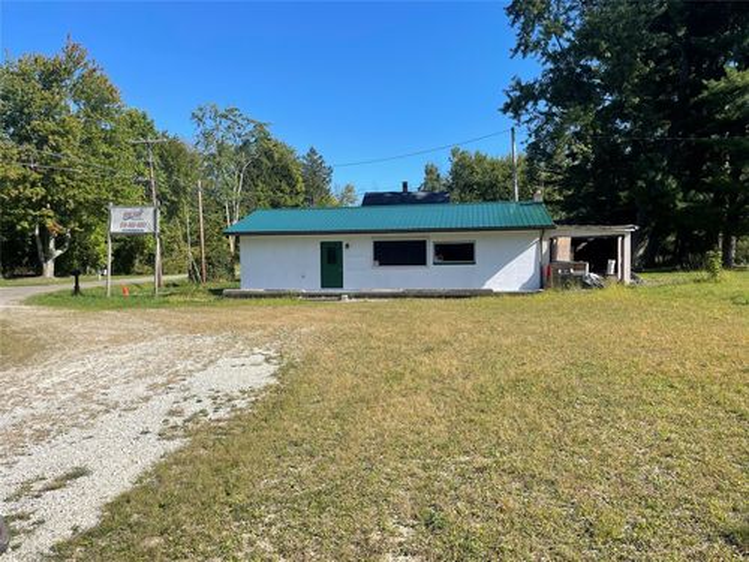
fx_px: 563
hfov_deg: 67.3
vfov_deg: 53.1
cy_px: 281
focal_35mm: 26
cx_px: 374
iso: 32
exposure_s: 1/2506
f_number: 1.6
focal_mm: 4.2
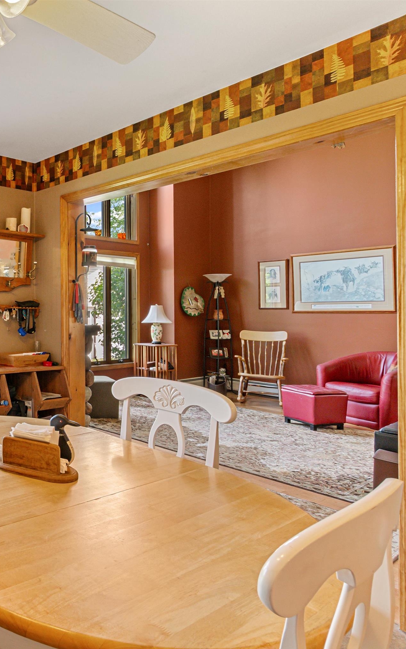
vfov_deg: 77.2
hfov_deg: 40.1
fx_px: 407
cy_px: 325
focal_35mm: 23
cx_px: -65
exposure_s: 1/6
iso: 100
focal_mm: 10
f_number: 8
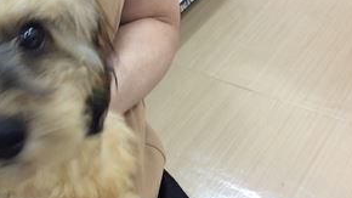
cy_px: 90
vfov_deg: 16.7
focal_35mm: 72
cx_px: 69
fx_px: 672
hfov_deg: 28.7
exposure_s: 1/24
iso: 50
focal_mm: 3.3
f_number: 2.4
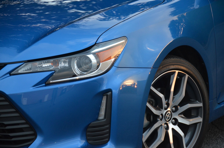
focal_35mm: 180
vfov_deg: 7.6
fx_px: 1118
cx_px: 112
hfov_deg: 11.4
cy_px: 74
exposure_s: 1/160
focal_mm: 120
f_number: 5.3
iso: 1600
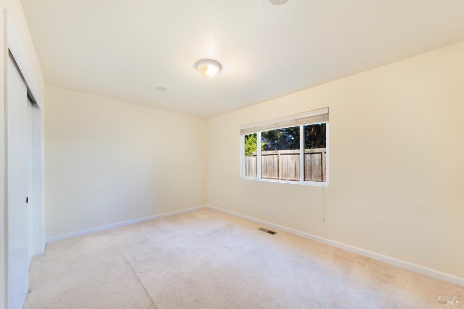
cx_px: 232
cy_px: 154
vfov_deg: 85.4
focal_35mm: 13
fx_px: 168
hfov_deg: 108.3
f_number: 14
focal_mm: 13
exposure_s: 1
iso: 100
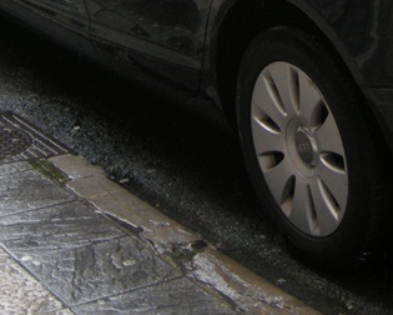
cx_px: 464
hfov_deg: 16.6
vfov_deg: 13.3
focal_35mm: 111
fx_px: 1291
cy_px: -114
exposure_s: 1/264
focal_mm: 7.5
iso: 126
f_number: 2.7
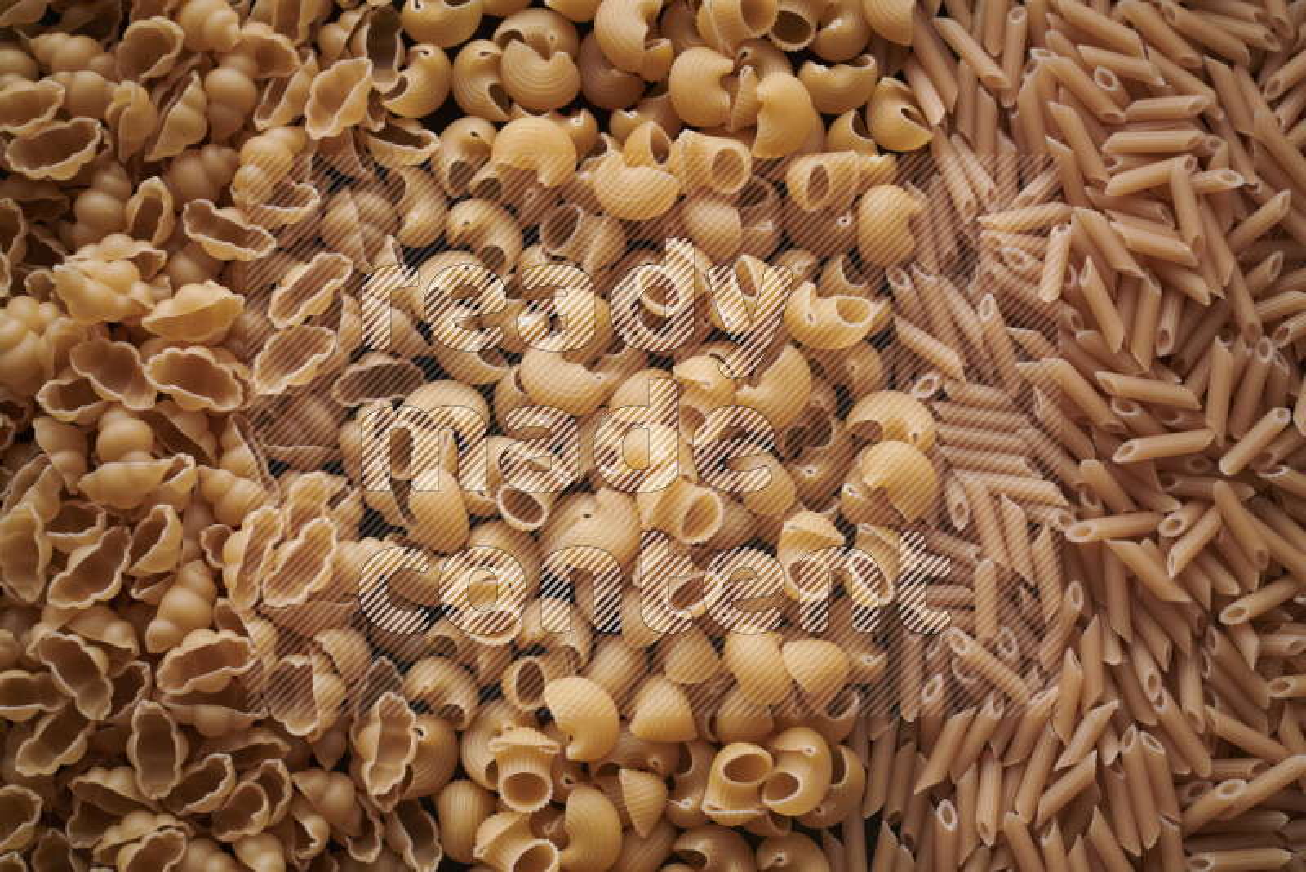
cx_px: 653
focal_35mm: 50
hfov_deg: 39.6
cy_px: 436
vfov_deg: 27.0
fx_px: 1814
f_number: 8
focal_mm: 50
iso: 160
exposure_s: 1/100
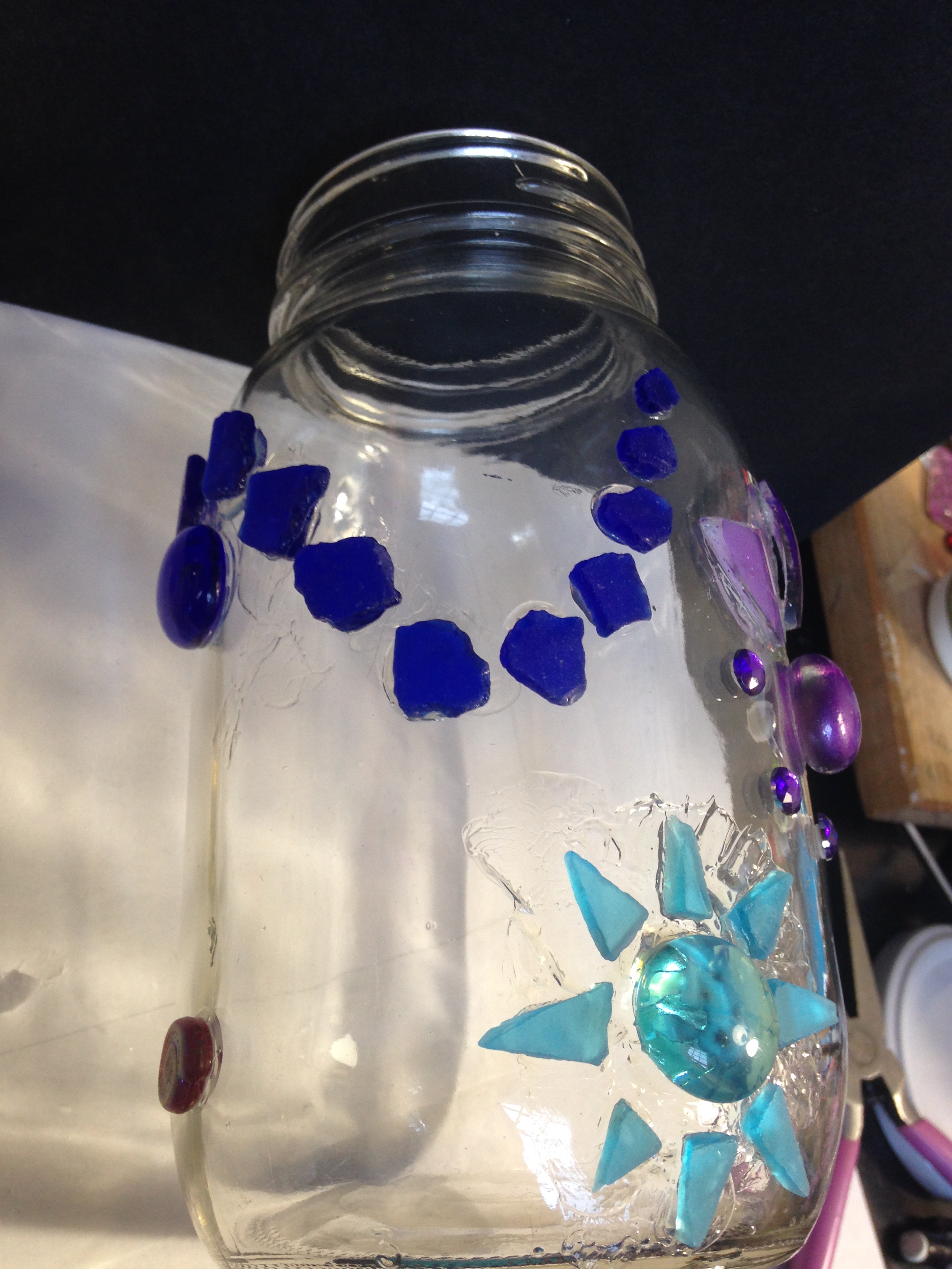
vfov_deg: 55.4
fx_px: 1210
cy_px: 634
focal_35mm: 33
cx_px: 476
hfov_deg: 42.9
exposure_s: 1/20
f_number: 2.4
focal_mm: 4.12
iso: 80
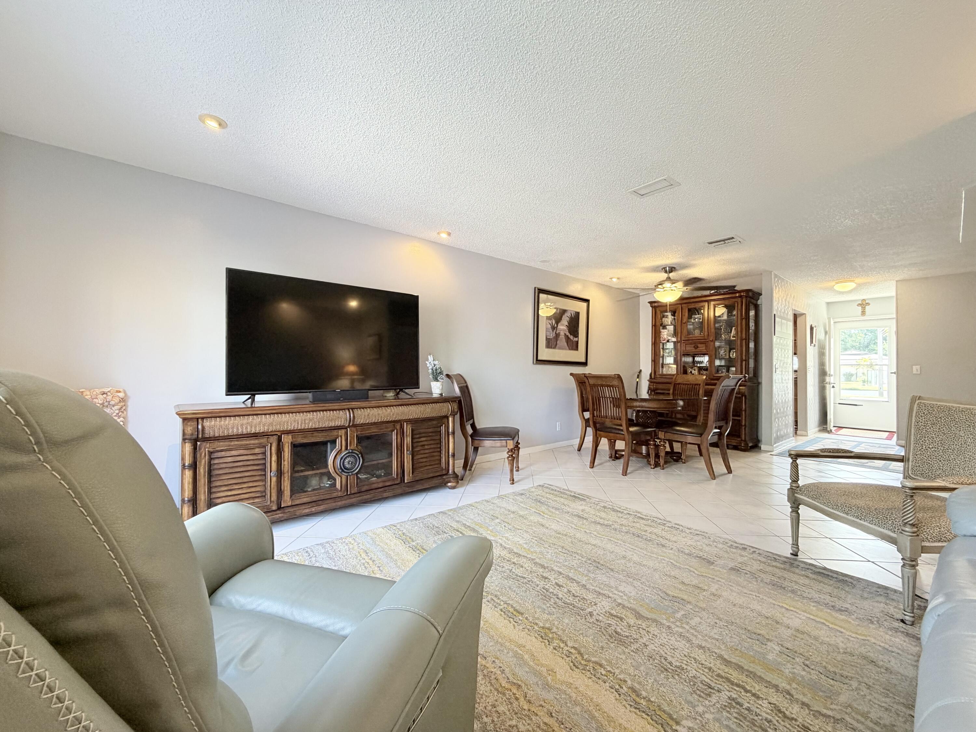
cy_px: 366
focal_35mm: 14
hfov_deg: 102.1
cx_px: 488
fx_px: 395
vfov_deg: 85.7
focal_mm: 2.22
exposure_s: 1/60
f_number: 2.2
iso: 250
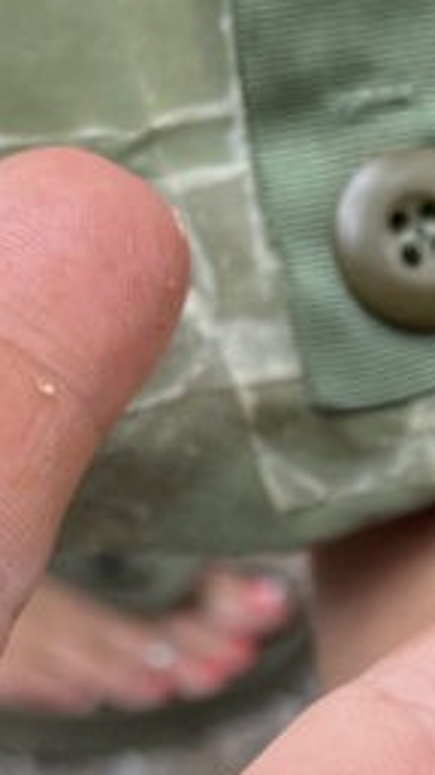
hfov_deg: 10.1
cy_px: 977
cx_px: 770
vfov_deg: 17.9
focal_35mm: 113
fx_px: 2324
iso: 32
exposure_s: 1/188
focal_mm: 4.2
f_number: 1.6
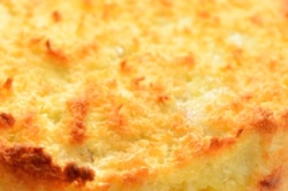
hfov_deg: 14.8
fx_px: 1110
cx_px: 117
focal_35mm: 139
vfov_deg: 9.8
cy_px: 112
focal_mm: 70
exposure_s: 1/125
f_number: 8
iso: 100
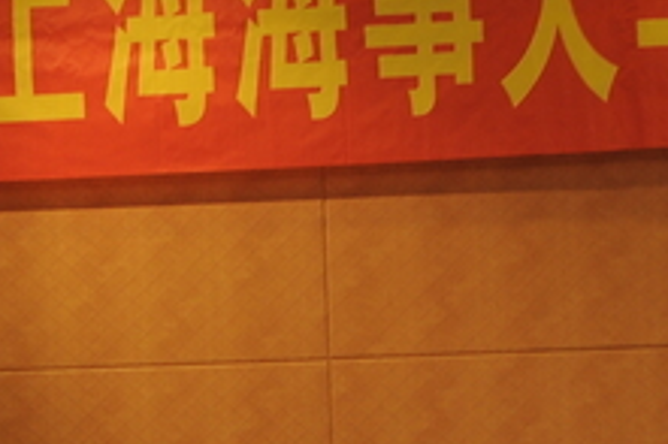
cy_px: 645
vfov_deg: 6.8
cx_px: 728
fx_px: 3690
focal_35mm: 199
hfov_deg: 10.2
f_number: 5.6
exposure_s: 1/60
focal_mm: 44
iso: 800
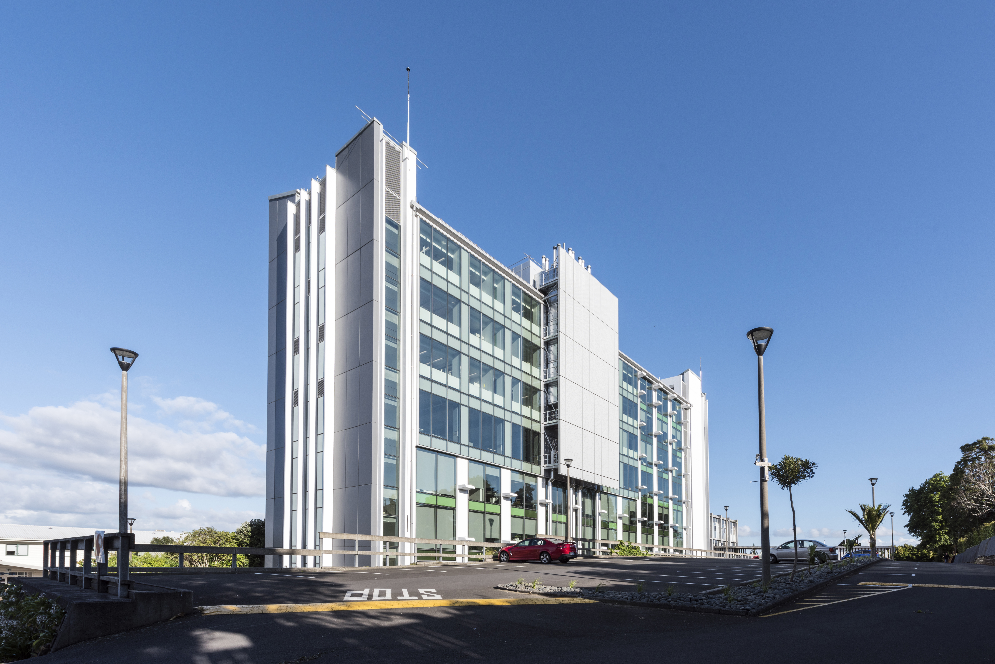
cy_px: 332
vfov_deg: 77.4
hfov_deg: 100.4
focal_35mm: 15
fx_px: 415
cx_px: 498
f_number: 13
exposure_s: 1/160
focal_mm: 15
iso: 100
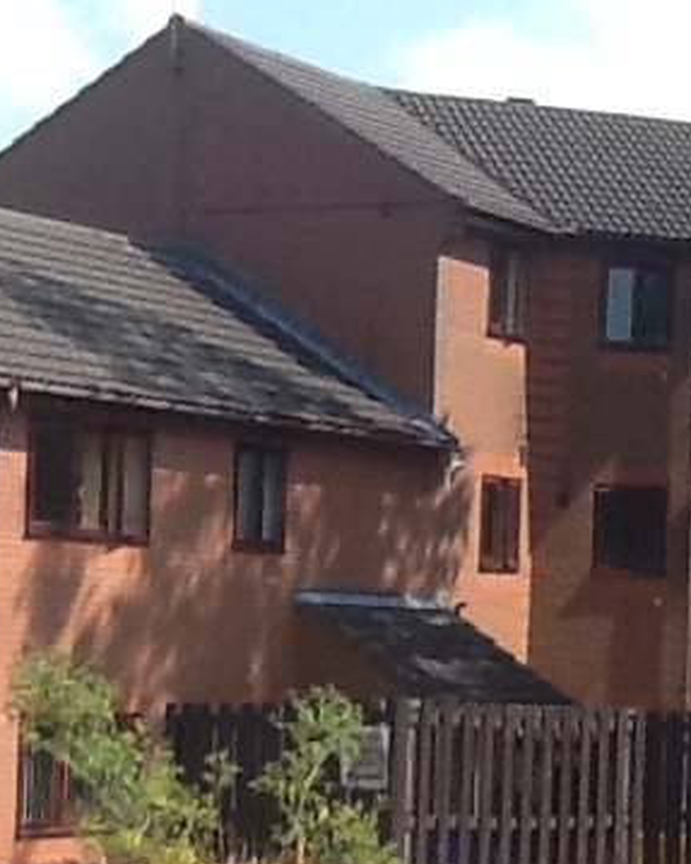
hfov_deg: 13.1
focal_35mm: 115
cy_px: 664
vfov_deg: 16.6
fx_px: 2941
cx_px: 821
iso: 40
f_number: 2.4
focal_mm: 2.03
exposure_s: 1/685
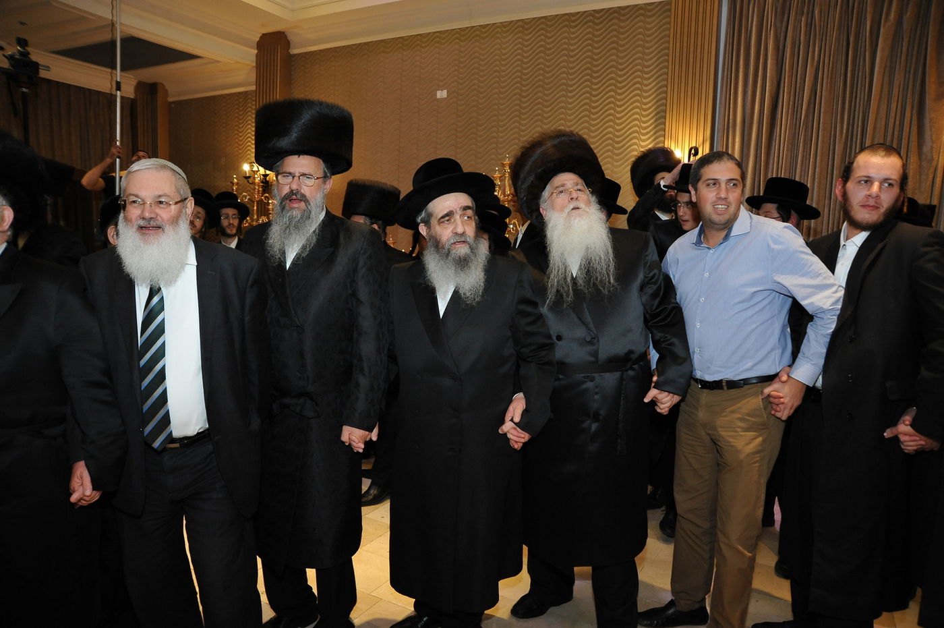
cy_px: 314
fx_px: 629
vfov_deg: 53.1
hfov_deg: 73.8
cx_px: 472
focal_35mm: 24
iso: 2000
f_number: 4
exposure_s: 1/125
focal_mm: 24
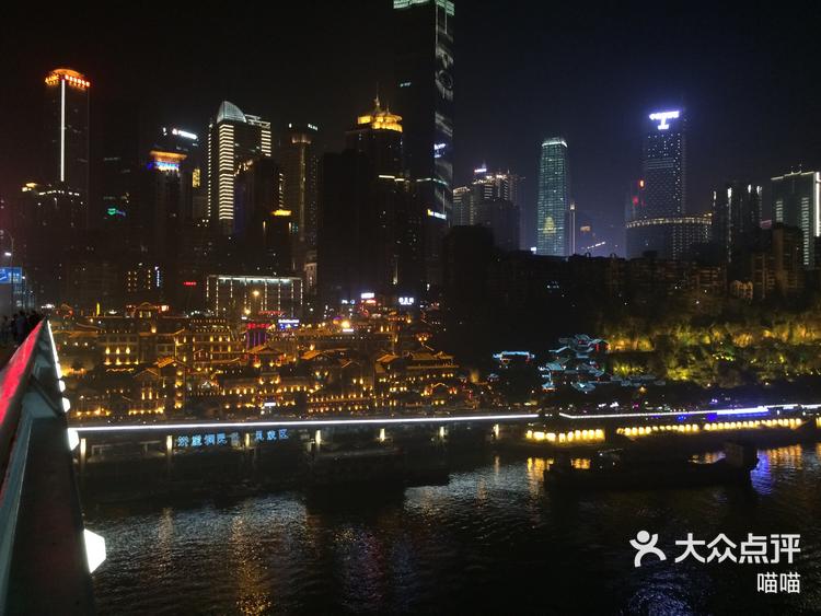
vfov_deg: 48.3
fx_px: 688
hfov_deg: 61.6
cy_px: 308
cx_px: 410
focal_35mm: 29
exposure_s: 1/24
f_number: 2.2
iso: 320
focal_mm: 4.15
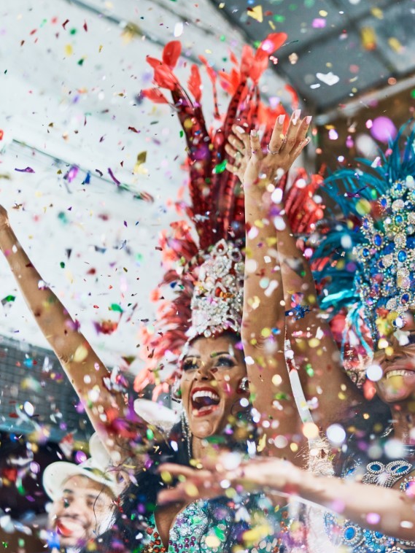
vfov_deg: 26.7
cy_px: 279
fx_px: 1166
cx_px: 385
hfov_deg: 19.7
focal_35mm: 73
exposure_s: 1/250
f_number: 1.6
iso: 640
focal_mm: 50
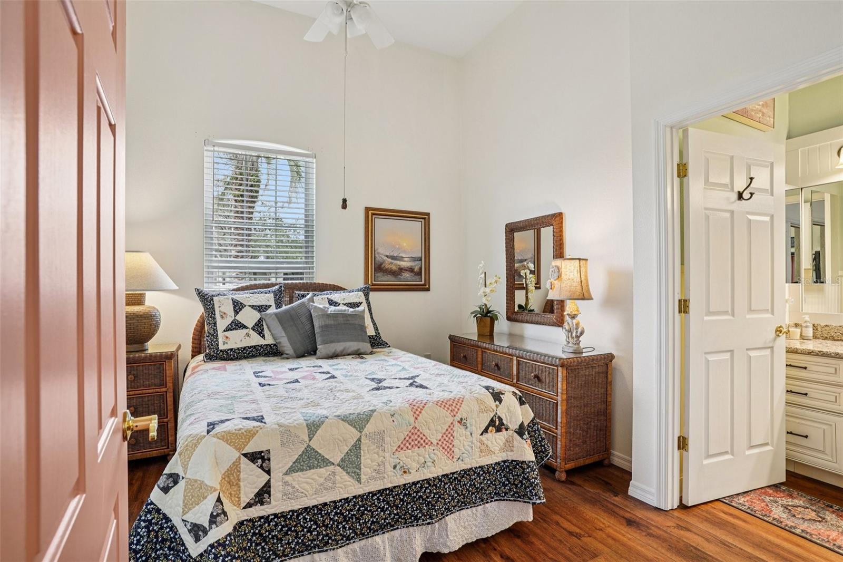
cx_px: 422
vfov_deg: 70.4
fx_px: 398
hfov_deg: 93.3
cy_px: 281
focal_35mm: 17
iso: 100
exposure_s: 1/3.33
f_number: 8
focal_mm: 17
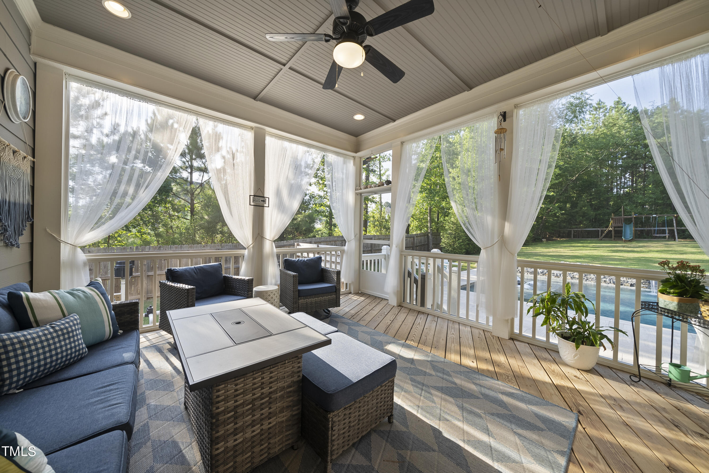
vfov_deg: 90.1
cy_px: 236
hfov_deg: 112.6
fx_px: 236
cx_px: 354
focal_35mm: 12
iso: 250
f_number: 6.3
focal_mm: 12
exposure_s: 1/30
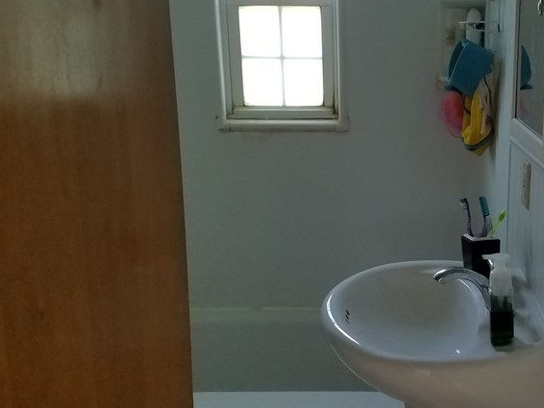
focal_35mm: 47
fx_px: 739
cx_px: 394
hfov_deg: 39.5
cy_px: 163
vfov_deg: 30.8
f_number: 1.7
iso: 200
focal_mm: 4.2
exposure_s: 1/60
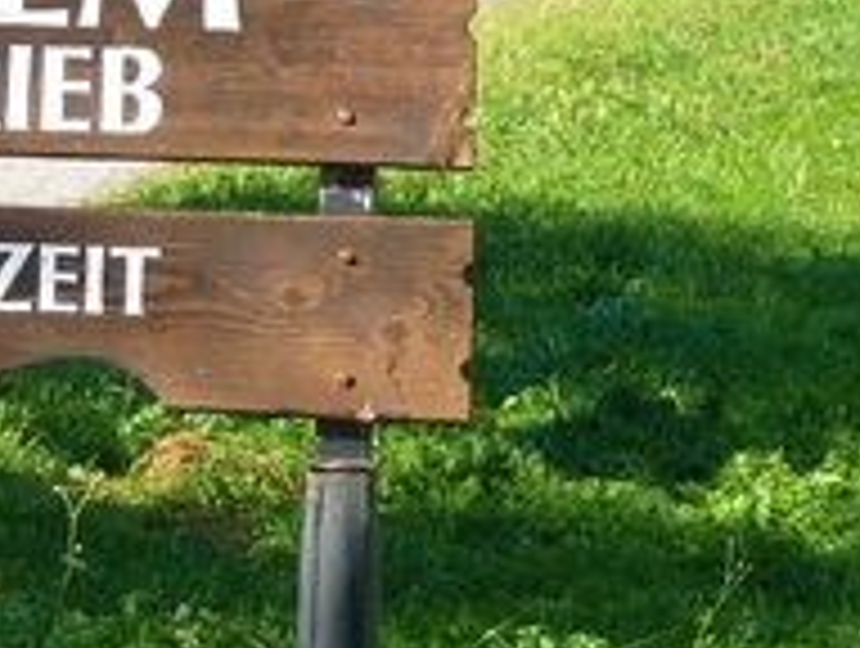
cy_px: -130
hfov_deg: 8.3
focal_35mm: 235
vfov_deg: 6.3
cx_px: -383
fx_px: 5849
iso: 100
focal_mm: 12.3
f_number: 4.1
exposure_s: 1/200
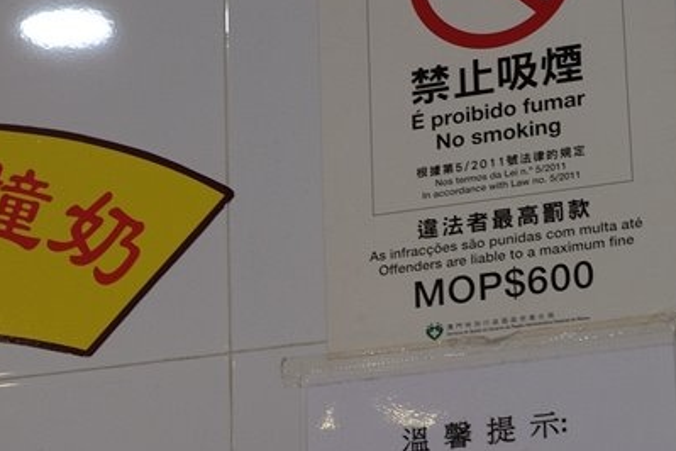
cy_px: 436
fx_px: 2497
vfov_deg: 10.2
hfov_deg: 15.3
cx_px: 81
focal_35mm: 133
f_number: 3.6
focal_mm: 39
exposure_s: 1/60
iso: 500
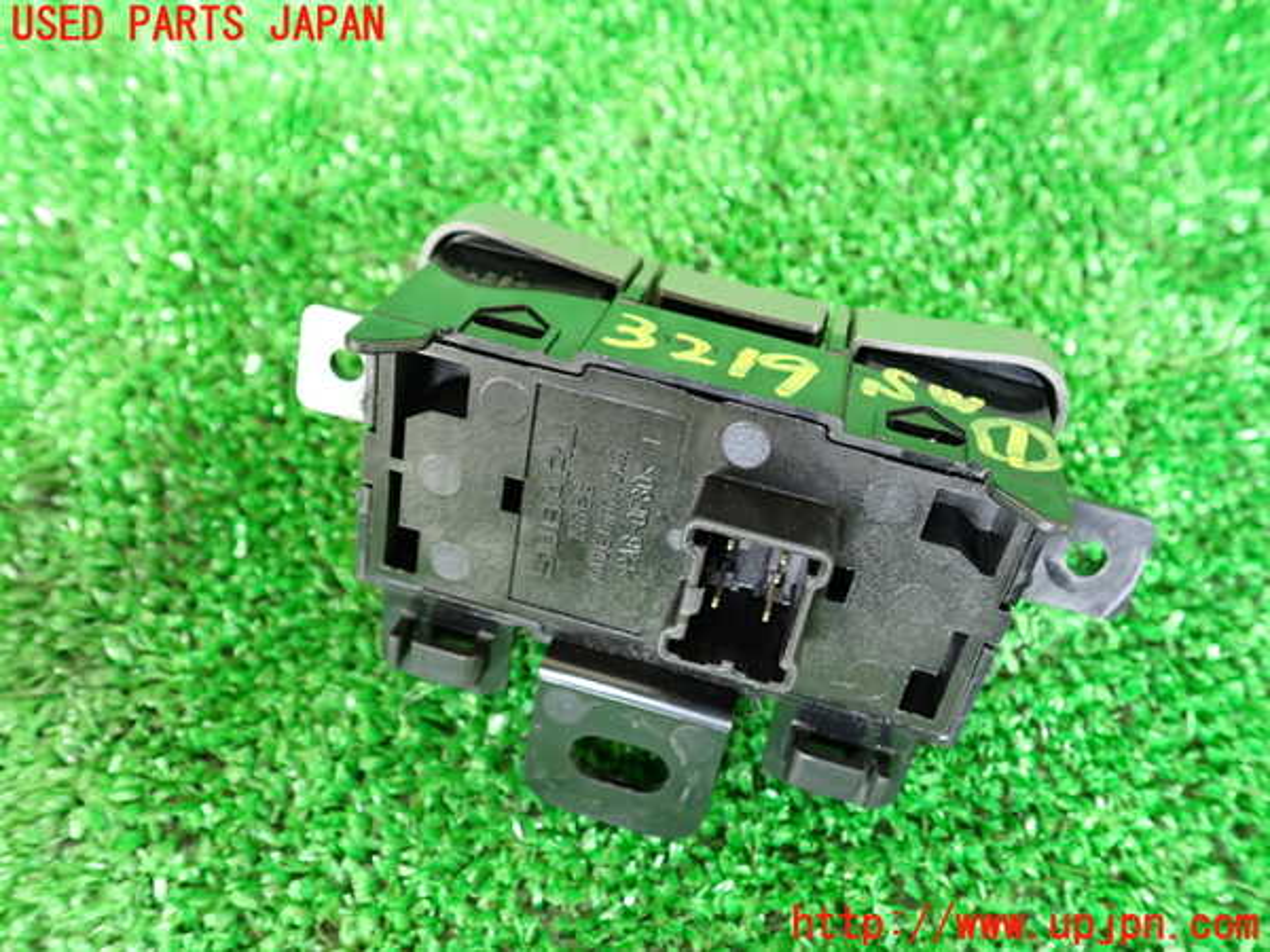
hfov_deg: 60.0
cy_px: 476
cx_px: 635
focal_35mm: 30
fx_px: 1101
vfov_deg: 46.8
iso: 320
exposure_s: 1/30
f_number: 2.3
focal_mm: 5.4
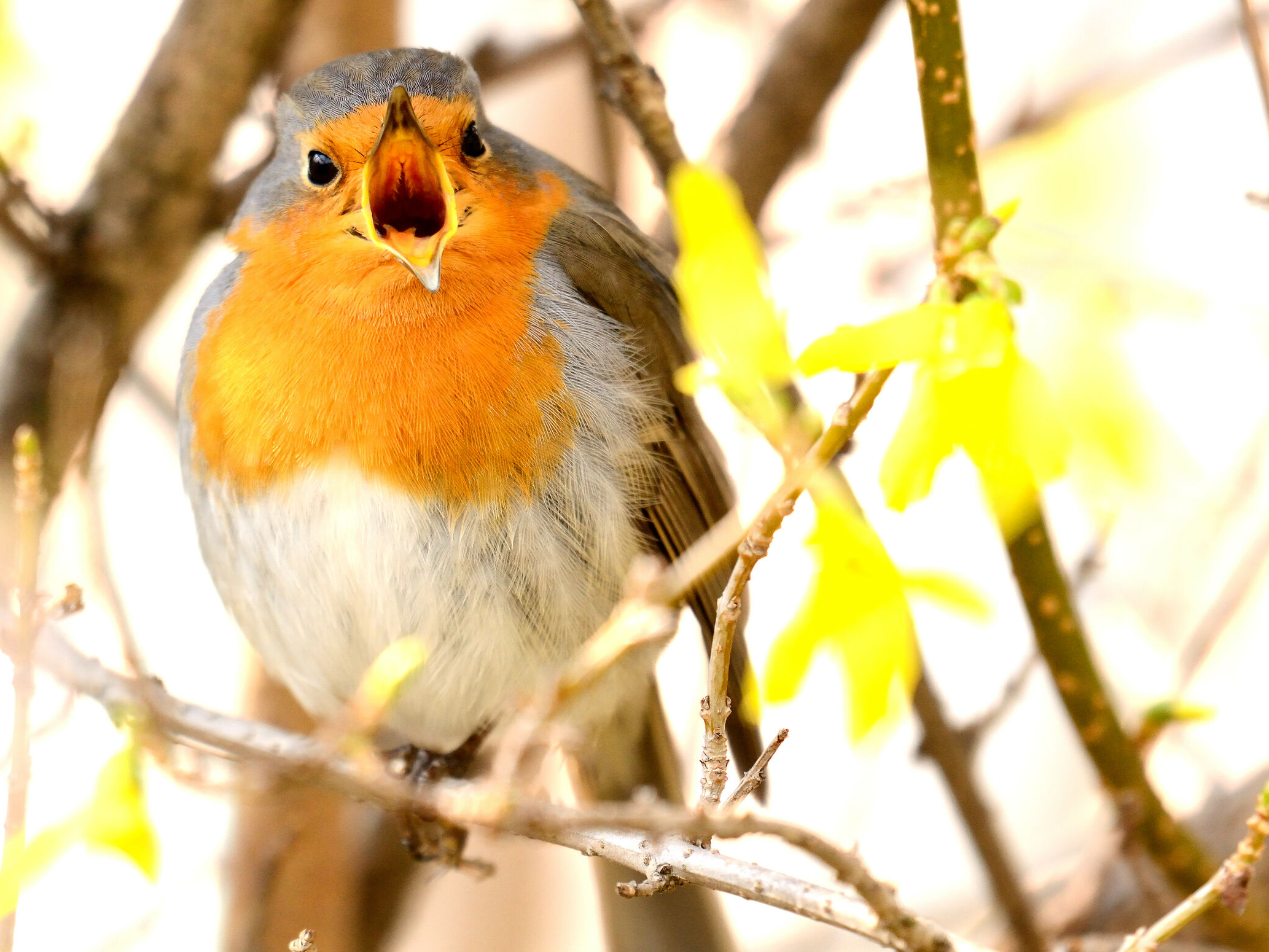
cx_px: 544
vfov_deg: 2.0
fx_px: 27021
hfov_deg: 2.7
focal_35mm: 737
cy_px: 472
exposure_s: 1/640
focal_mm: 440
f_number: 5.6
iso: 800
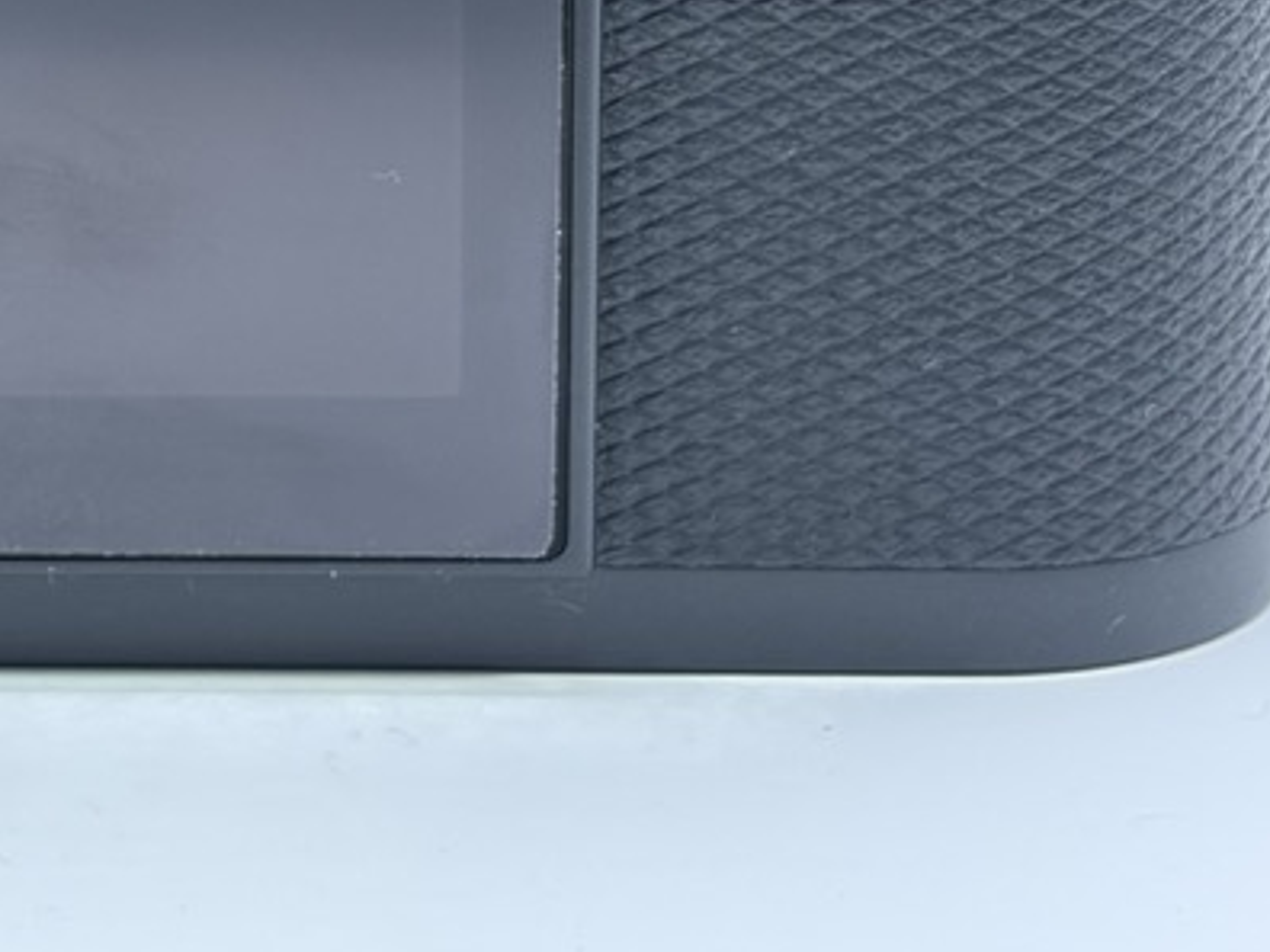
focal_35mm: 168
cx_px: -260
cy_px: -404
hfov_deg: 11.5
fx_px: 6164
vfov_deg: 8.7
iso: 160
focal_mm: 5.96
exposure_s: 1/100
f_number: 1.6
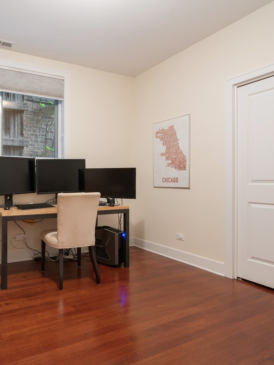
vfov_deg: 71.6
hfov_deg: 53.9
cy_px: 184
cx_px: 65
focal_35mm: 24
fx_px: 253
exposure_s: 1.6
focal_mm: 16
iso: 320
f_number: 8
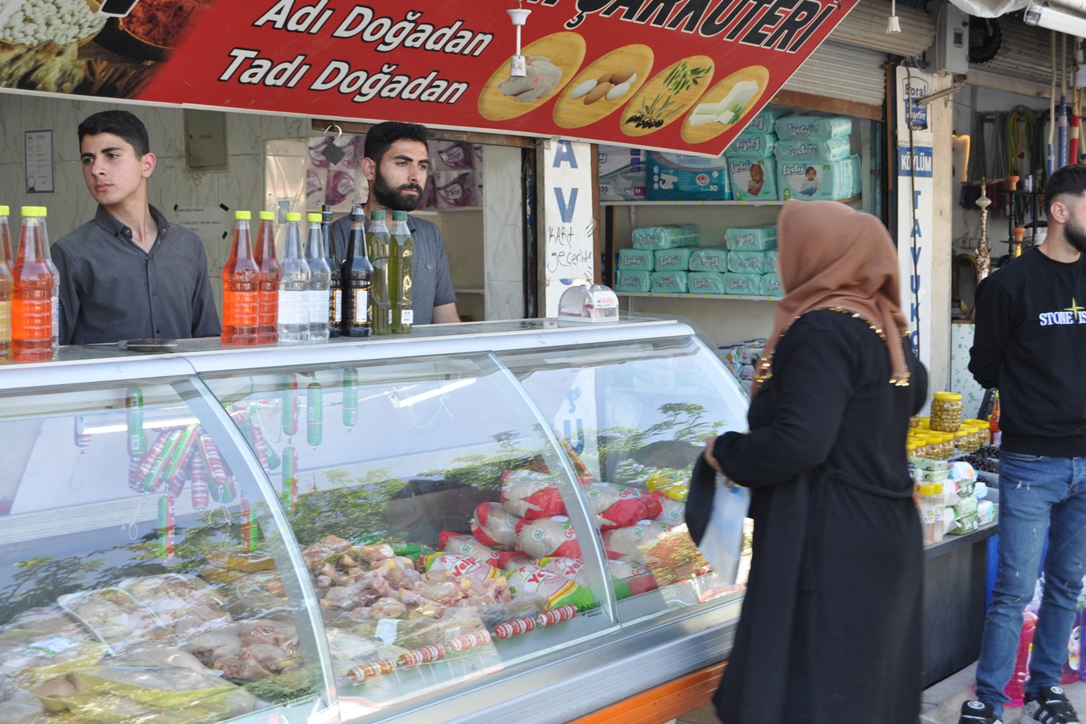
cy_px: 362
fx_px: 1719
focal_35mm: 57
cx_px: 543
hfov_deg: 35.1
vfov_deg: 23.8
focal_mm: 38
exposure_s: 1/60
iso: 400
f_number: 4.8
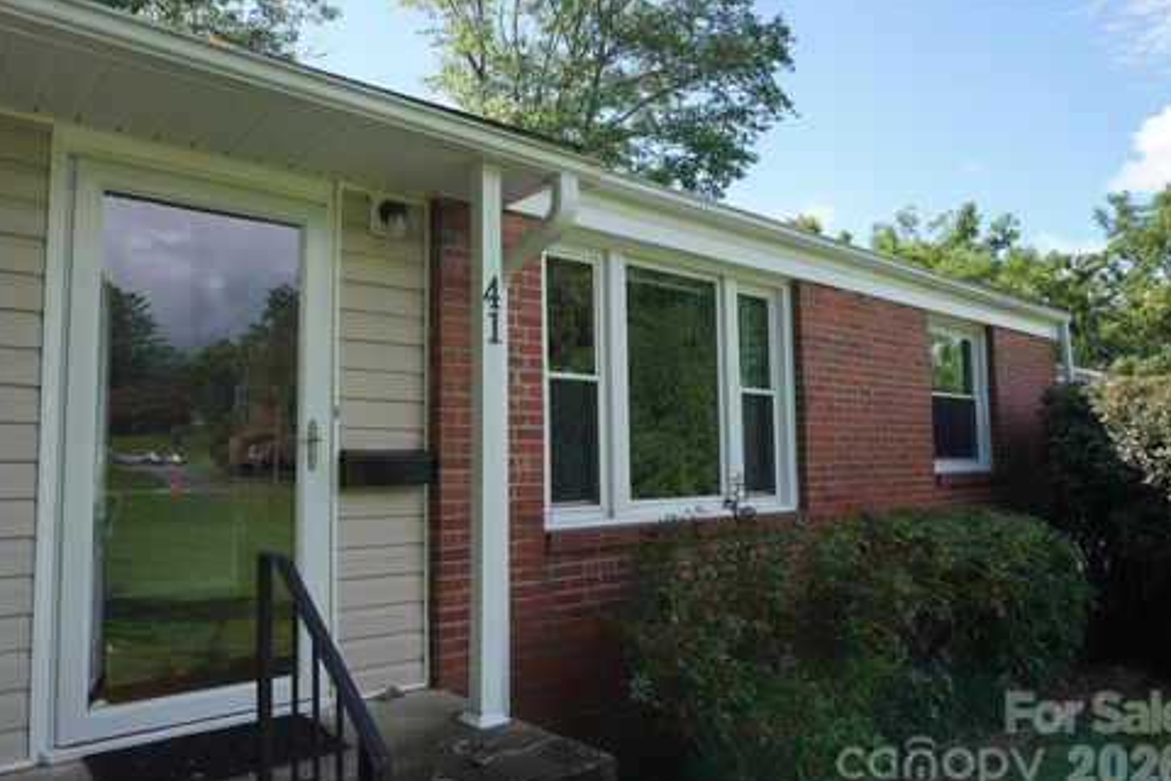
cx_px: 586
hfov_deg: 71.5
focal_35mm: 25
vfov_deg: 51.3
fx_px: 813
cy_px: 401
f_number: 5.6
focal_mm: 16
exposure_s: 1/200
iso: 100
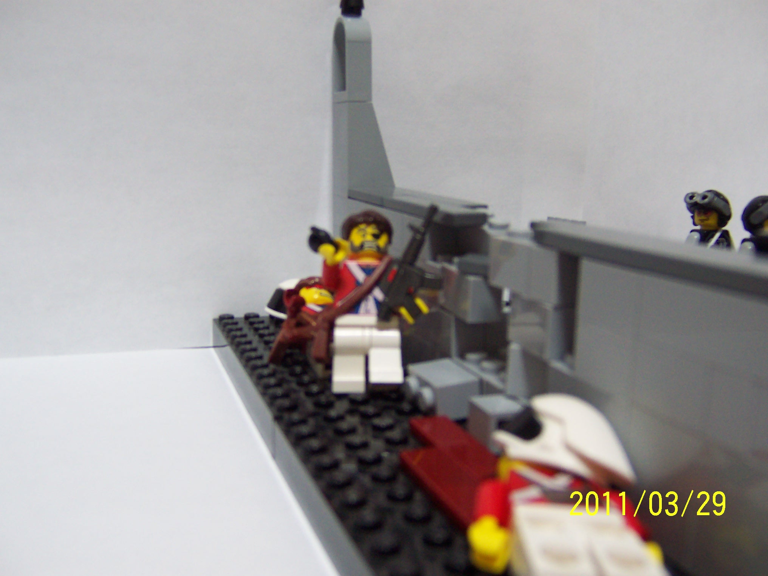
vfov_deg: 39.7
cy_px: 288
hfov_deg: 51.4
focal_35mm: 36
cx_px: 384
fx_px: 799
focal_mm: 5.6
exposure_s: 1/15
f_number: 2.8
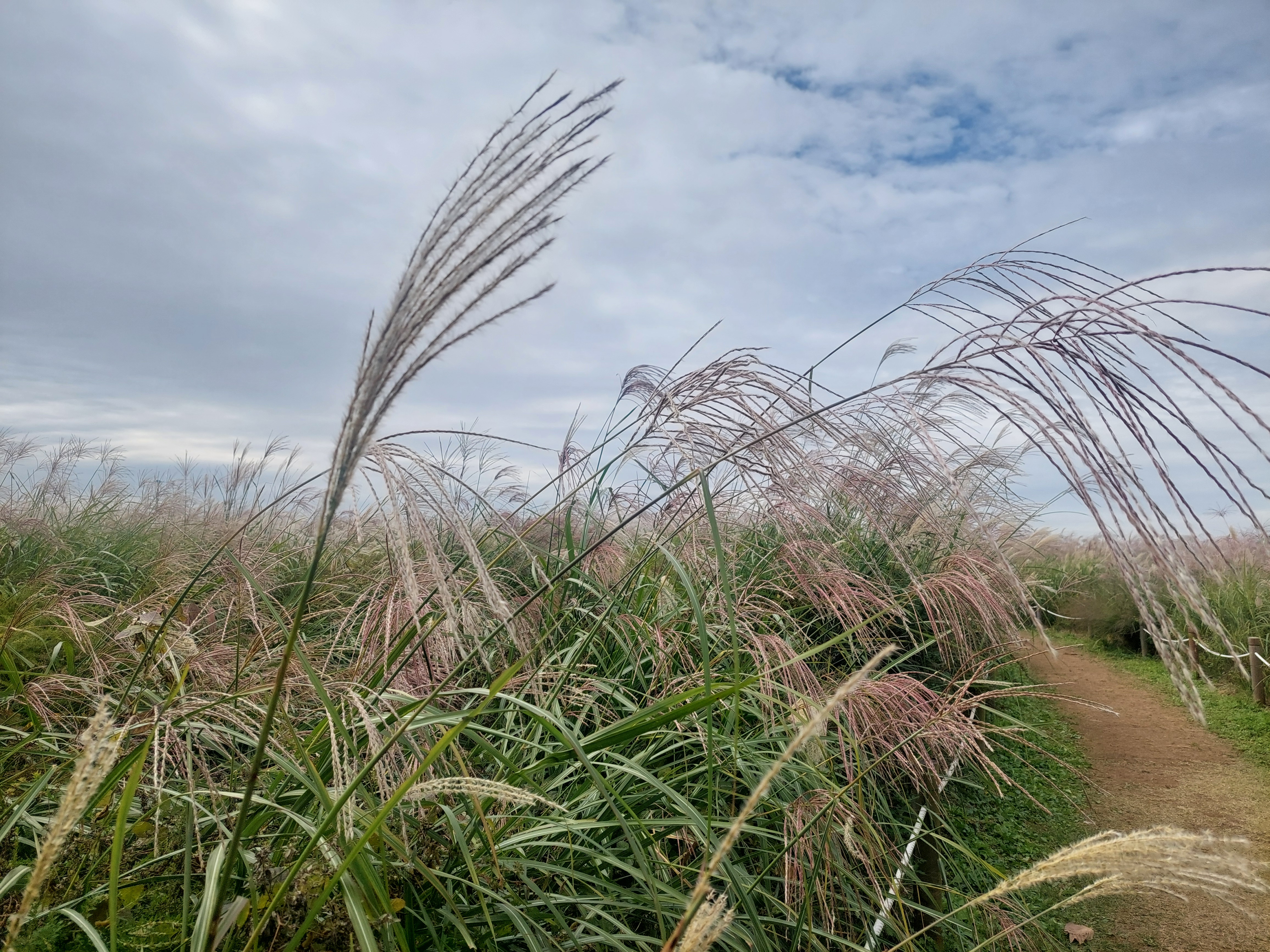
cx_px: 635
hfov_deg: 69.4
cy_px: 476
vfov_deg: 54.9
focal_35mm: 25
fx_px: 917
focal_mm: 5.23
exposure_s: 1/1778
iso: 40
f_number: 1.8
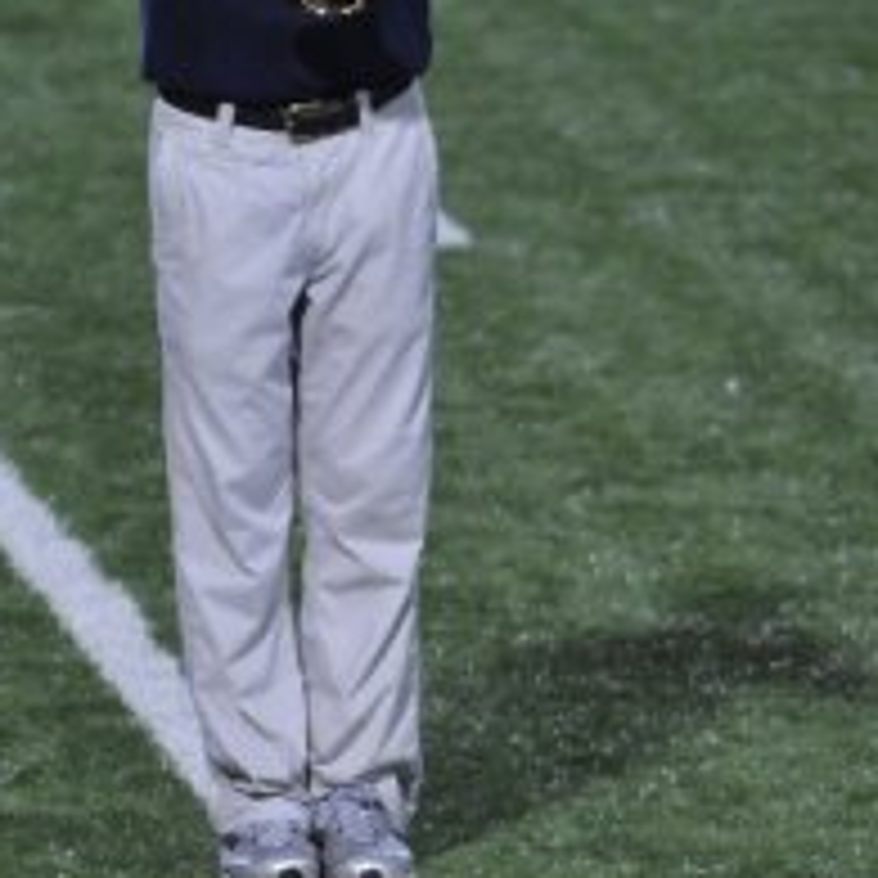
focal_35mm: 784
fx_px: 22498
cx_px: 371
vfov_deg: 2.2
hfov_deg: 2.2
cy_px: 405
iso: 1600
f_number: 2.8
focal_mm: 200
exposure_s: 1/200
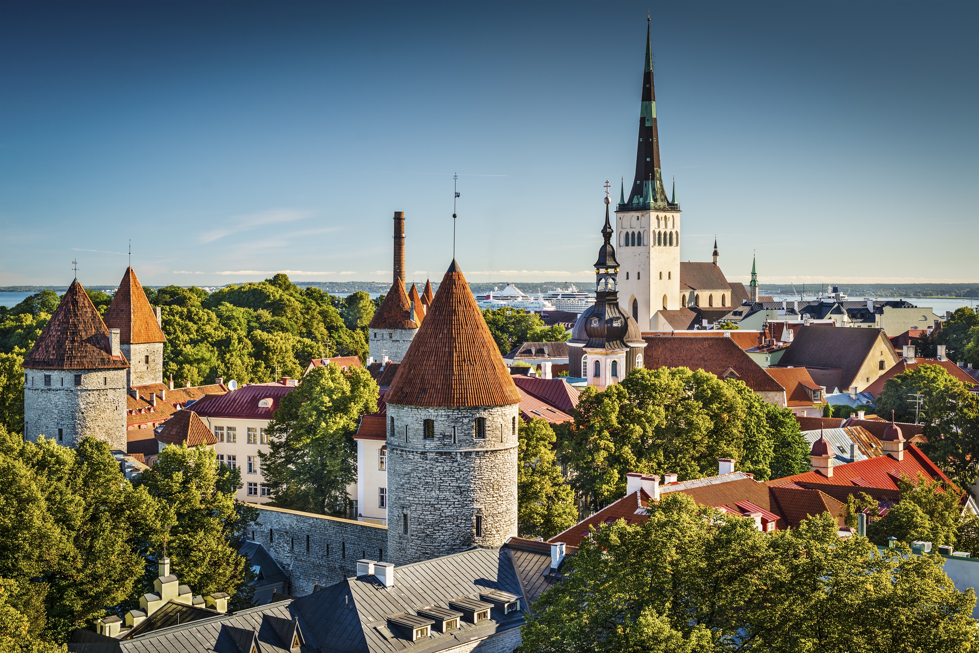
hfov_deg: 39.6
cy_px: 326
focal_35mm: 50
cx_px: 490
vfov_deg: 27.0
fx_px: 1359
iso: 220
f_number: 5.6
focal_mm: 50
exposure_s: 1/50
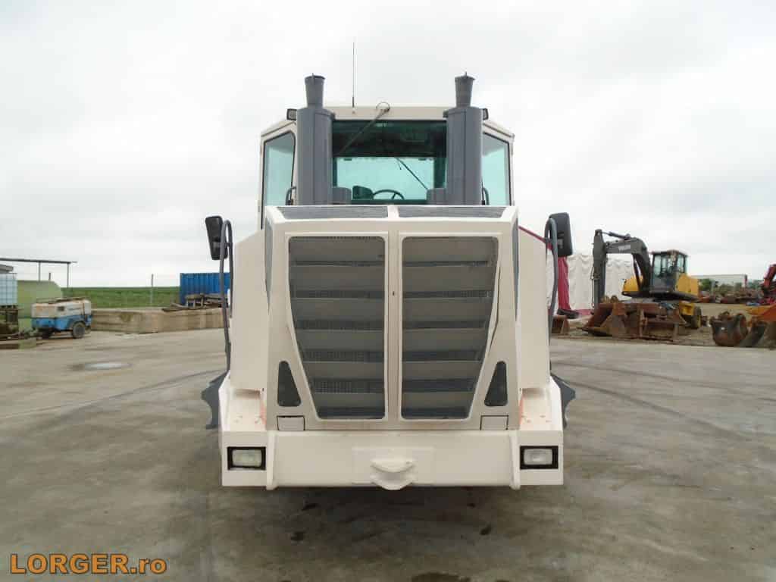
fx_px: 583
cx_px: 388
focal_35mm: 26
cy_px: 291
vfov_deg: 53.1
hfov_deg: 67.3
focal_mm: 4.6
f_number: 3.2
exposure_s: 1/250
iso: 100
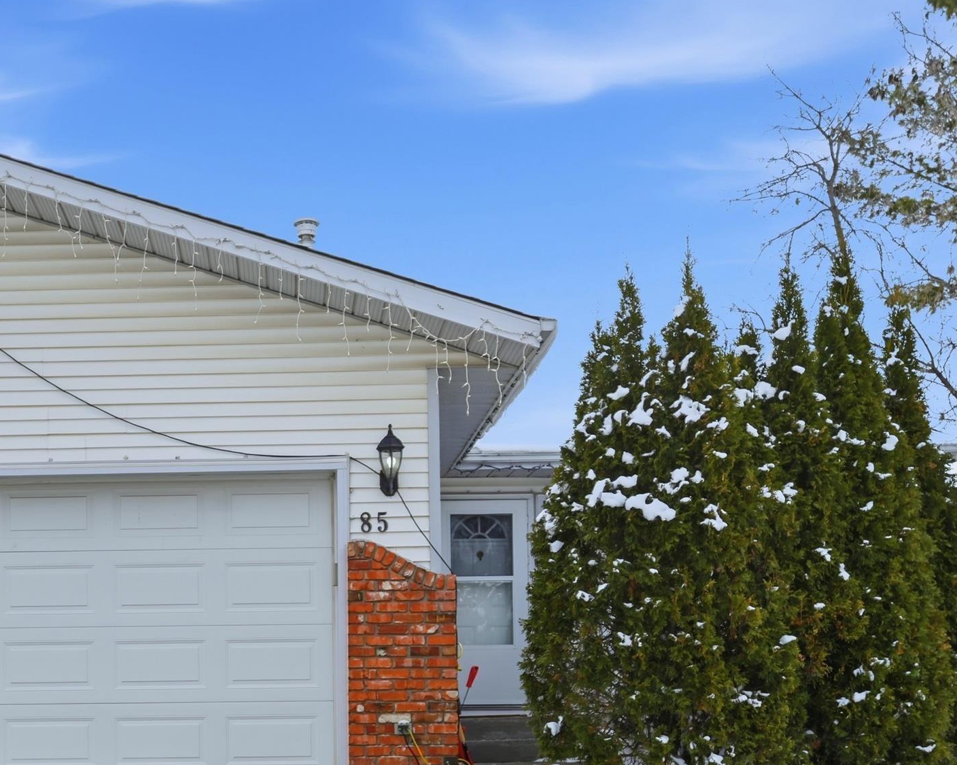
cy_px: 474
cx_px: 226
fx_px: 1416
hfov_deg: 36.4
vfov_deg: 30.1
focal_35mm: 50
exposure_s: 1/2000
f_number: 8
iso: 100
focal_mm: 30
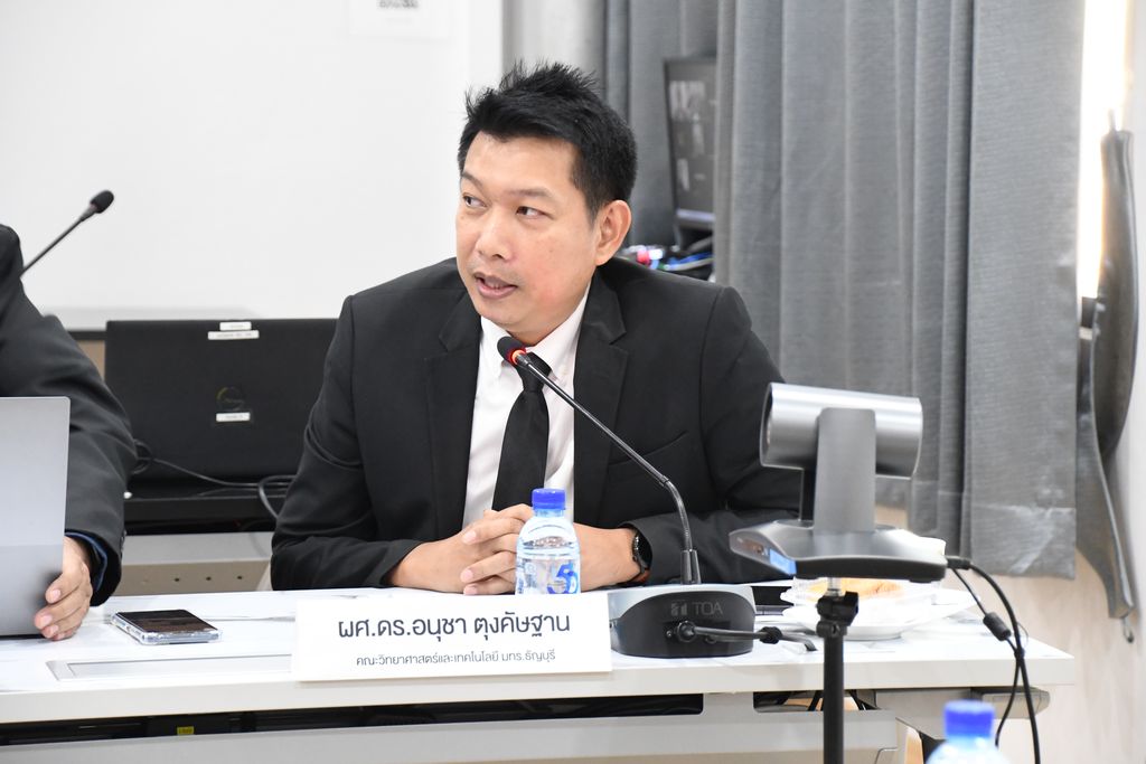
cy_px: 382
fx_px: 4298
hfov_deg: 15.2
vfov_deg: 10.2
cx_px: 573
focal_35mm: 135
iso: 4000
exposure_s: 1/50
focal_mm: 90
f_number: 5.3
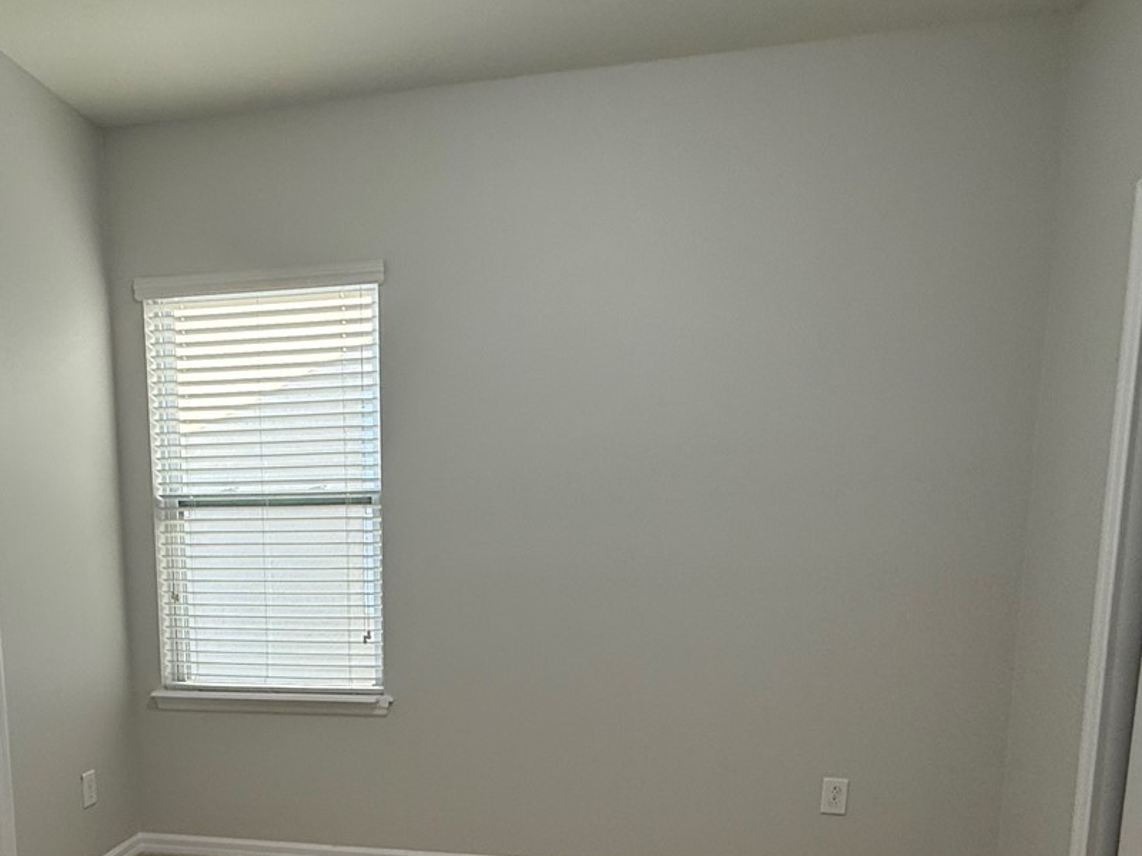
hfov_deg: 62.3
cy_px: 678
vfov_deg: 47.2
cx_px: 408
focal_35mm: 28
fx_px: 924
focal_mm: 2.22
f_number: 2.2
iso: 125
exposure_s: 1/120
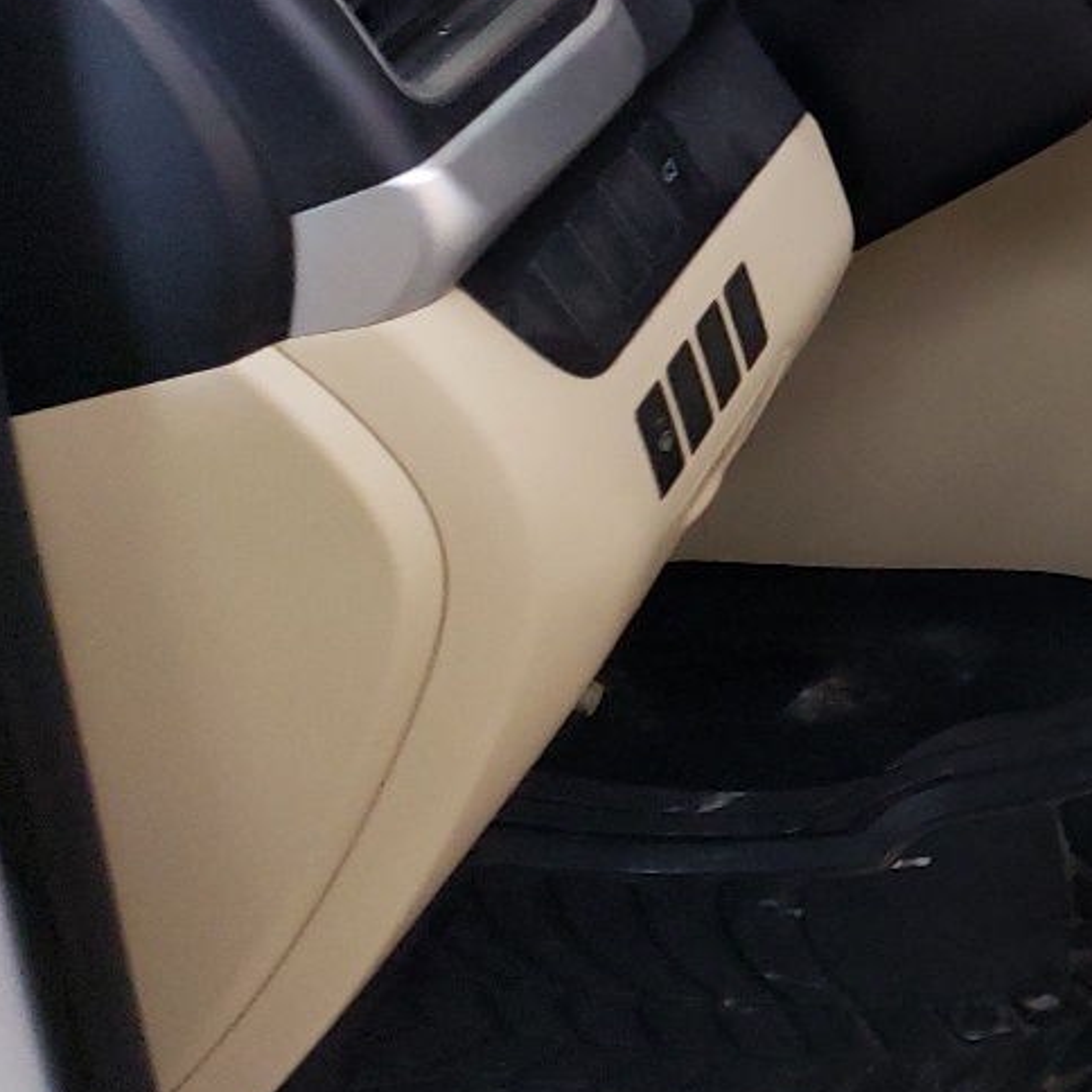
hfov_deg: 19.2
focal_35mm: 76
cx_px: 1751
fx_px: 2712
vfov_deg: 22.2
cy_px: 90
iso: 286
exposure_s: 1/40
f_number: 1.5
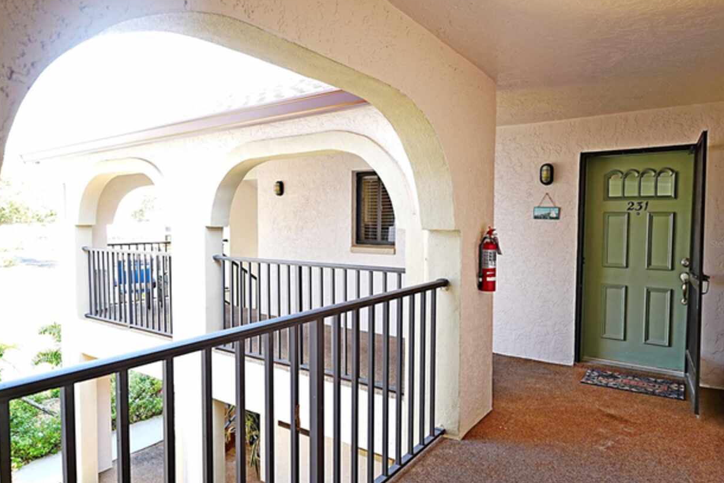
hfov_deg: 78.6
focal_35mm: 22
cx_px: 373
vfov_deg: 57.2
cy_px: 244
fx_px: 442
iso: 64
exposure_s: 1/30
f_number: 3.2
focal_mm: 14.6
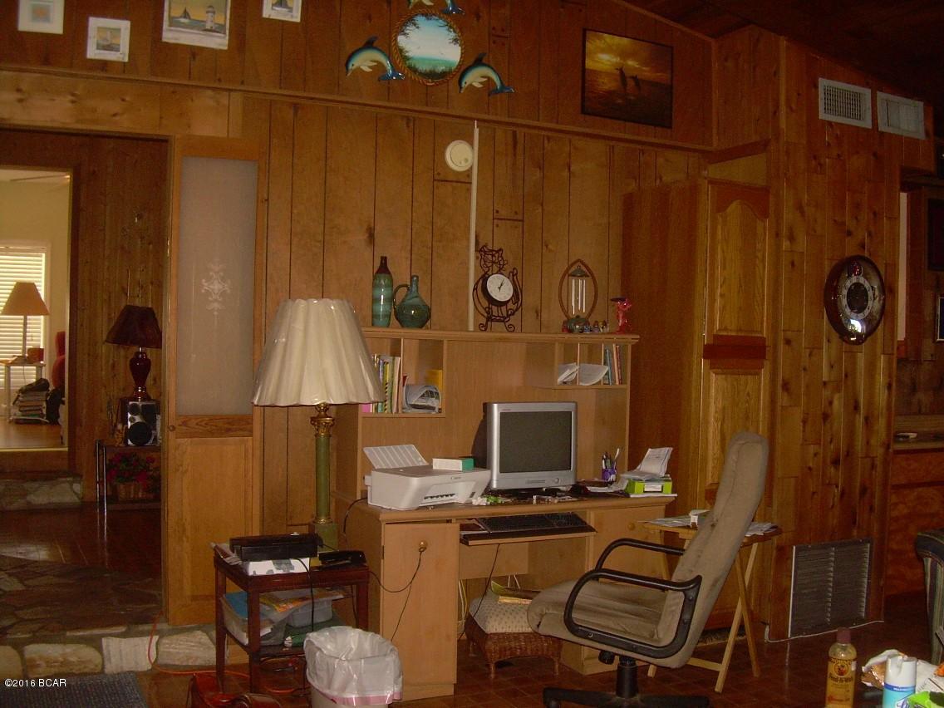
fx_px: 1036
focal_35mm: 38
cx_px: 472
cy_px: 354
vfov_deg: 37.7
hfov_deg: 49.0
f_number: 2.8
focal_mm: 6.3
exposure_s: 1/60
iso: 200
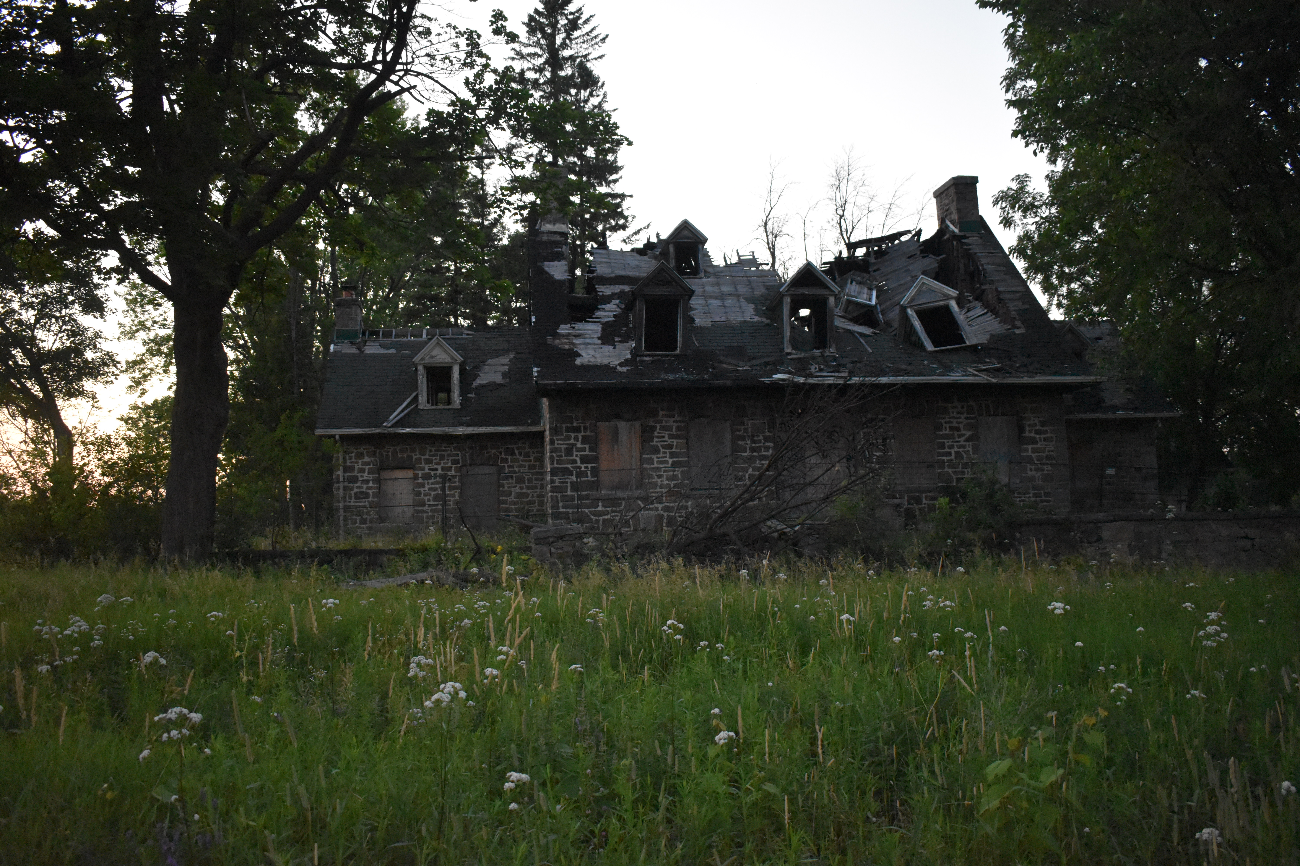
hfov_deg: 57.2
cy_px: 433
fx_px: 1192
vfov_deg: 40.0
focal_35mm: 33
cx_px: 650
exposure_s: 1/125
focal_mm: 22
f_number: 3.8
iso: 5000
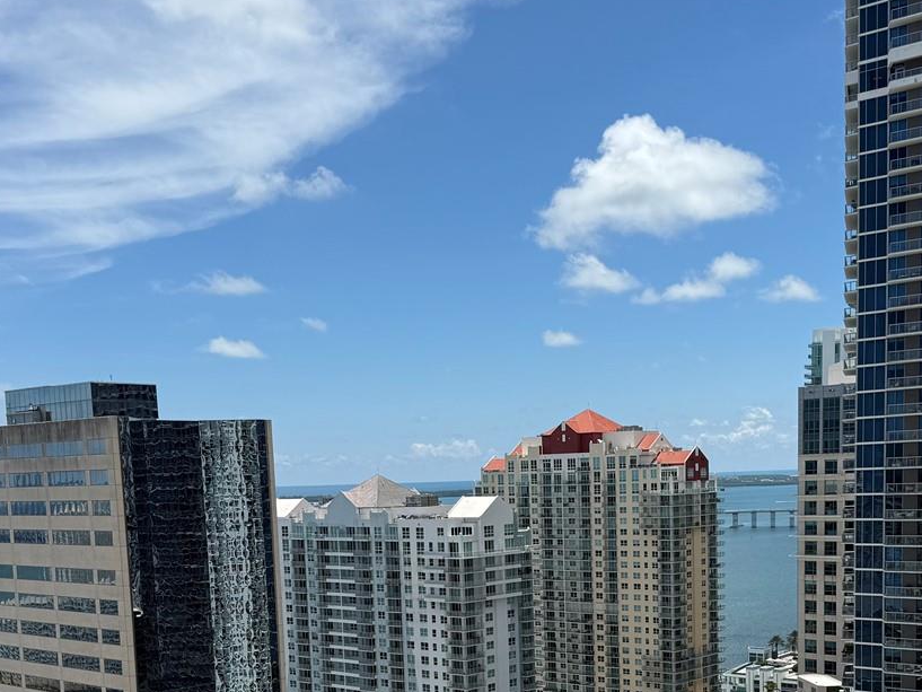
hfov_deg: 40.4
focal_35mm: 47
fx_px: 1252
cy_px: 615
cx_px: 498
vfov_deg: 29.7
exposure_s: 1/6711
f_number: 1.78
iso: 80
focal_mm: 6.76
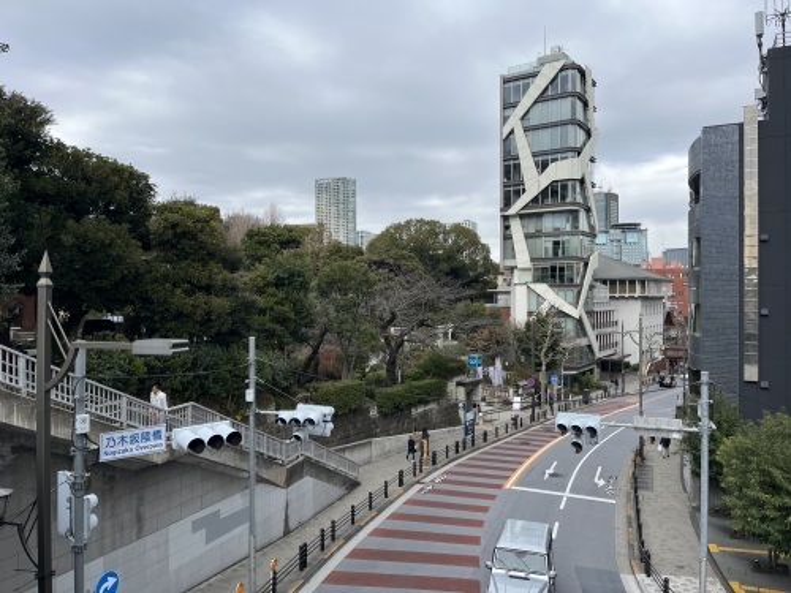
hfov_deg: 67.3
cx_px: 396
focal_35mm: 26
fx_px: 594
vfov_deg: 53.1
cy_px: 296
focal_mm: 5.1
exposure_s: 1/1600
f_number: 1.6
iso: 50
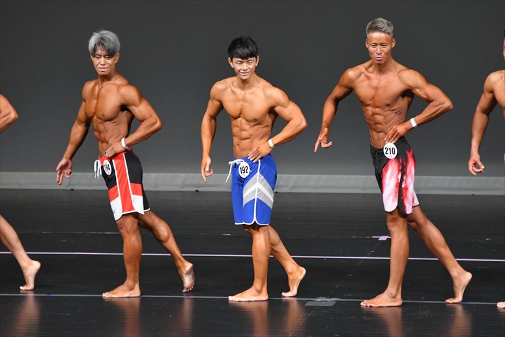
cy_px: 168
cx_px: 252
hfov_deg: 6.5
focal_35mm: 315
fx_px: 4417
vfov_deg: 4.4
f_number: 5.6
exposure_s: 1/400
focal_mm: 210
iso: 4000
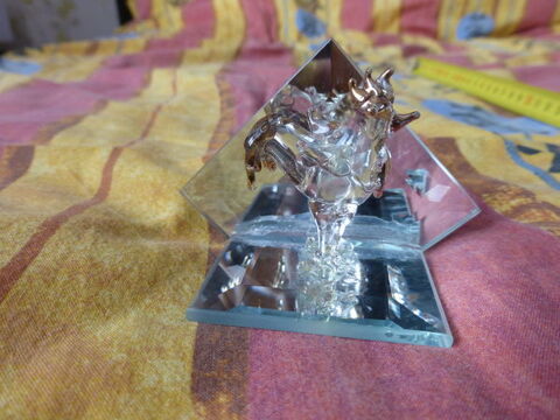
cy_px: 210
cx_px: 280
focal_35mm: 25
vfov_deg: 54.9
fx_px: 404
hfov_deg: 69.4
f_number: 3.3
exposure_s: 1/60
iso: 320
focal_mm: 4.3
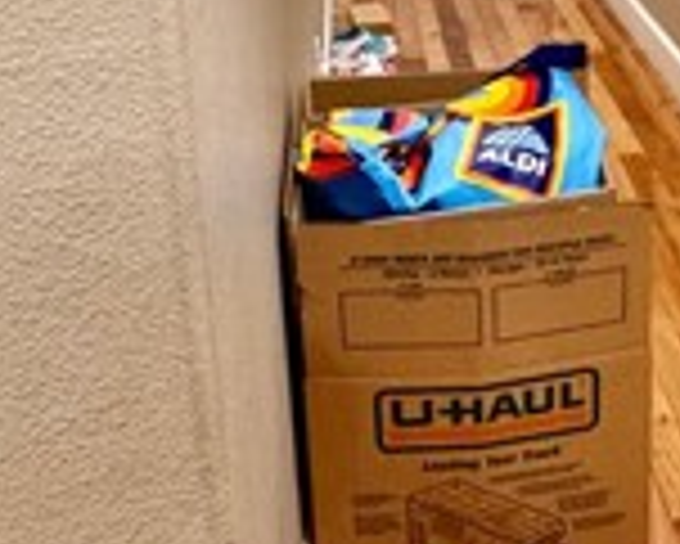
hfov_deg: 31.5
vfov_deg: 24.7
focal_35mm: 58
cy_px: -36
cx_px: 554
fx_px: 1168
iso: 640
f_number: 2.2
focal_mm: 2.22
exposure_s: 1/60
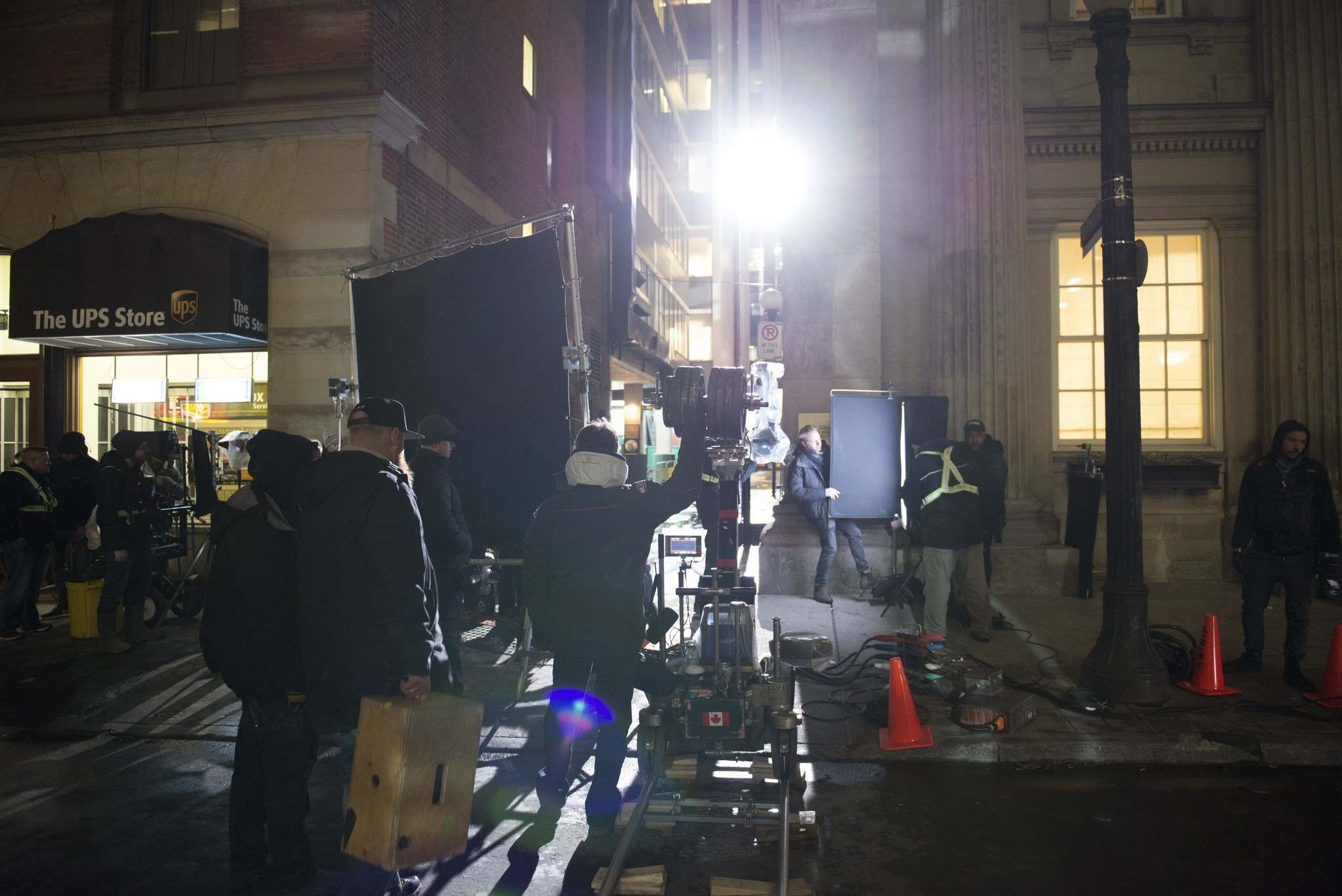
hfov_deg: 73.7
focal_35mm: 24
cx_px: 671
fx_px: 895
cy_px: 448
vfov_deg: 53.2
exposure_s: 1/40
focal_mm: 24
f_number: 2.8
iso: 3200
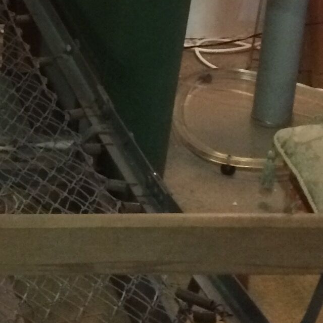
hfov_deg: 12.2
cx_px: -259
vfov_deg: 13.3
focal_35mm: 131
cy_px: 63
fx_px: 1383
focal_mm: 4.15
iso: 250
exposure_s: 1/17
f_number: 2.2
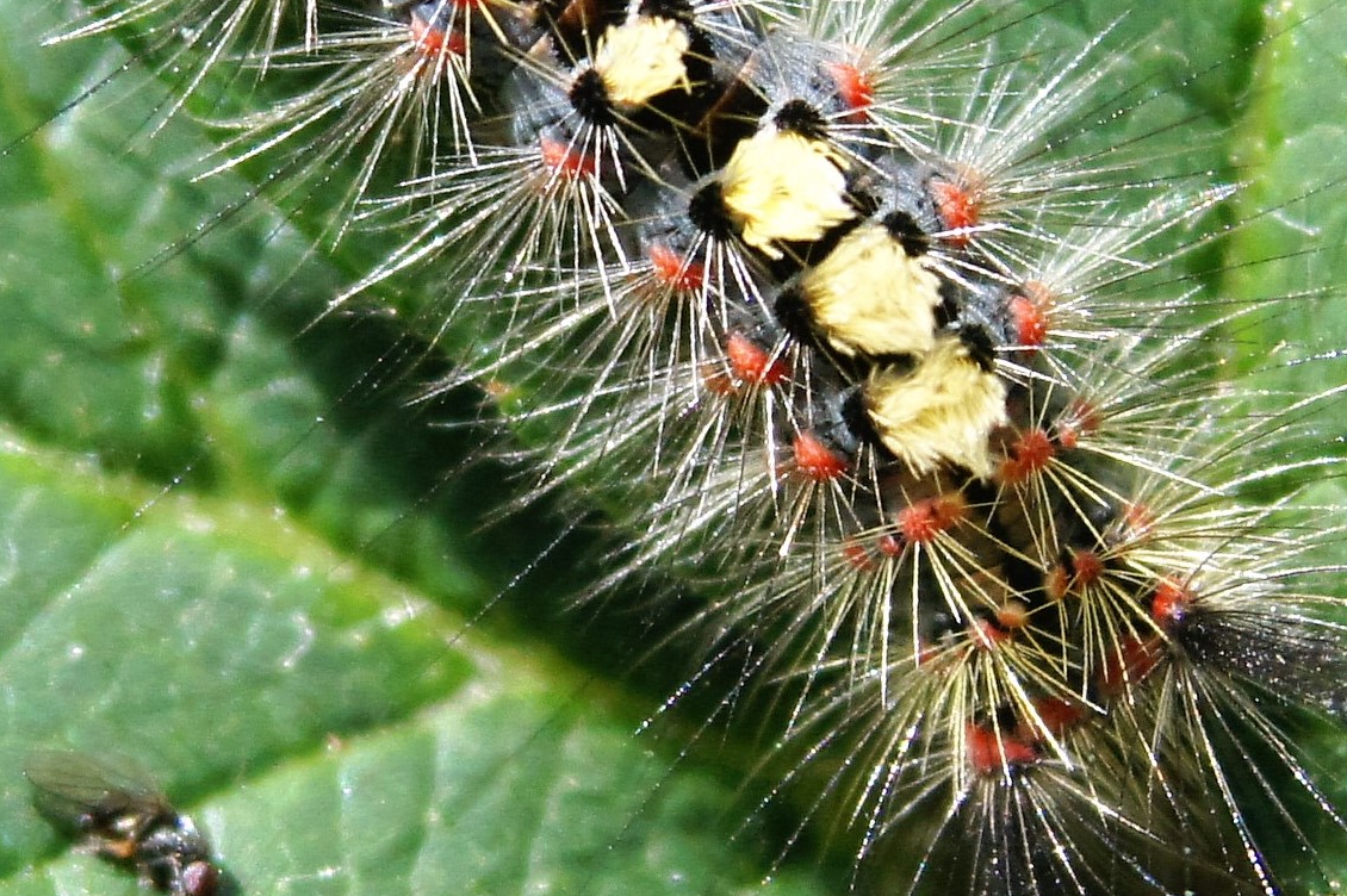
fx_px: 9087
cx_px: 770
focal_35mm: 243
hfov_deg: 8.5
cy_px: 196
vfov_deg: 5.6
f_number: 13
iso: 400
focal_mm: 80
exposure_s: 1/250
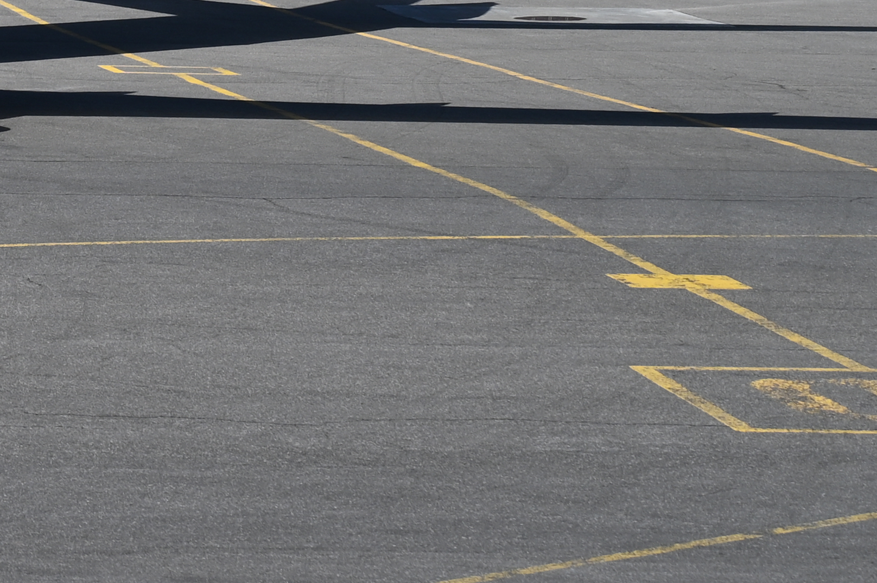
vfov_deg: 5.5
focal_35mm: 247
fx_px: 6013
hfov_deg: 8.2
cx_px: -471
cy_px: -332
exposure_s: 1/320
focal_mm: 66
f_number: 6.3
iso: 100
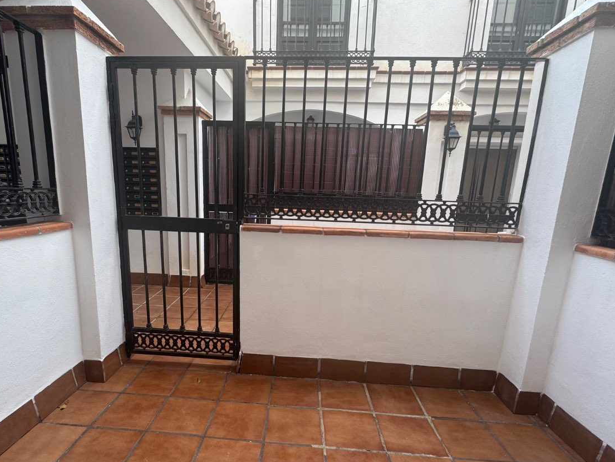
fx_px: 338
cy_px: 261
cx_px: 278
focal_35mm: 19
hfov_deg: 84.4
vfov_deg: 68.4
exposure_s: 1/99
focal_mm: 2.22
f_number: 2.2
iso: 50
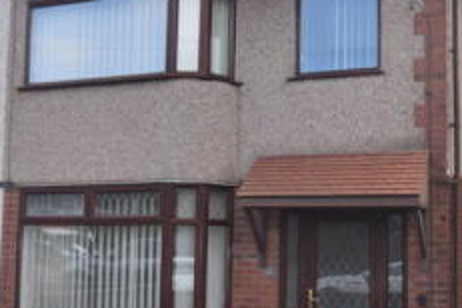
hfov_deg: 38.7
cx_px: 281
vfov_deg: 26.4
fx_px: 654
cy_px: 199
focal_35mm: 51
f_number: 6.3
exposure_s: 1/160
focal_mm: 12
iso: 100
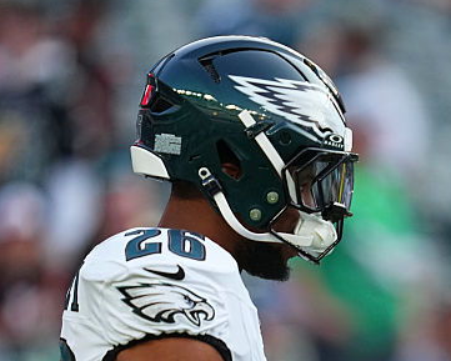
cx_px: 578
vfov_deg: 1.5
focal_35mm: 1064
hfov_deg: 1.8
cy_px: 409
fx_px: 14206
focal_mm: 400
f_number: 3.2
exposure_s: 1/2500
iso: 1000
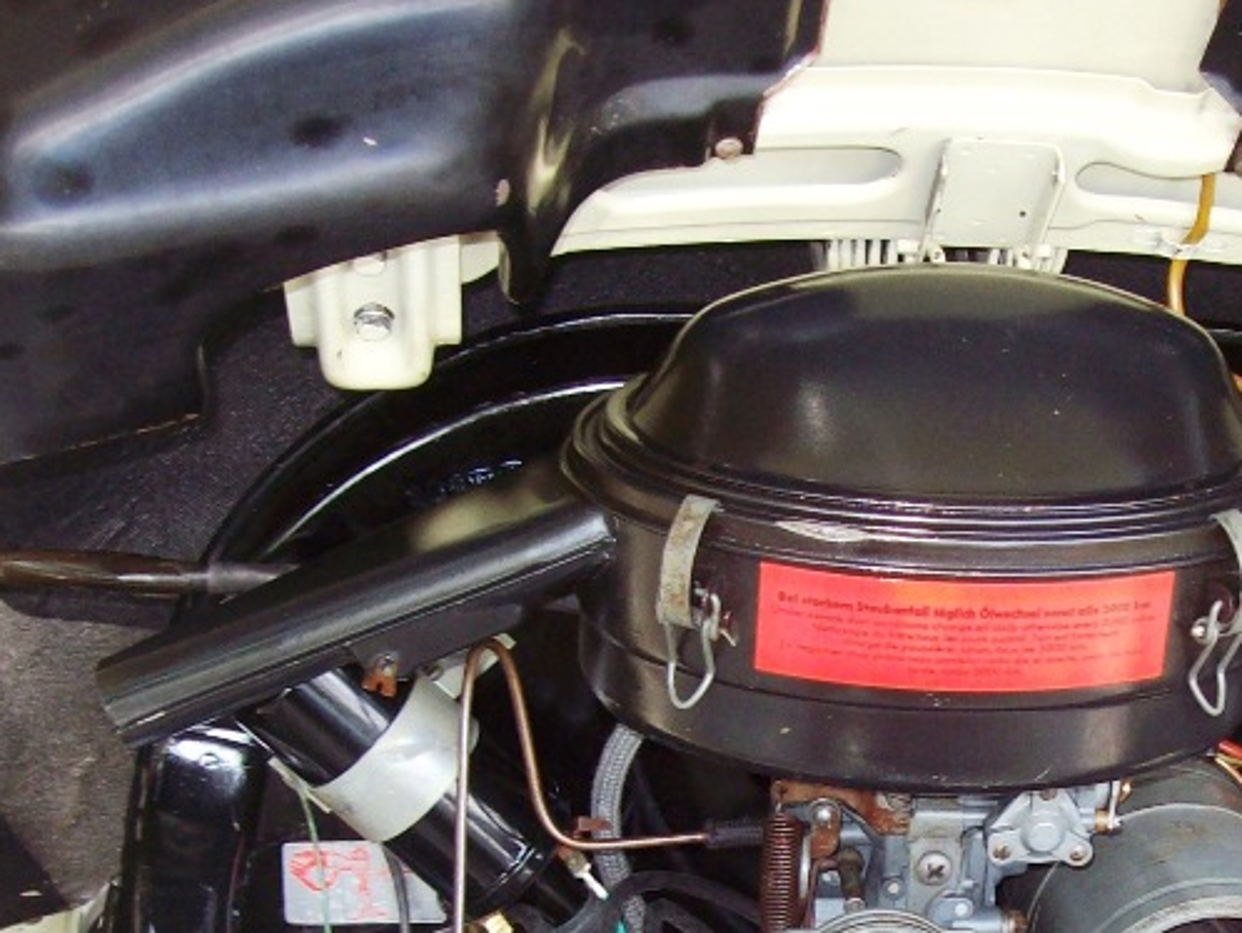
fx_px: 2656
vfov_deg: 19.4
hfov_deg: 26.0
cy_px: 893
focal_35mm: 74
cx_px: 935
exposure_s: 1/64
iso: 80
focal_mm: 6
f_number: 2.7
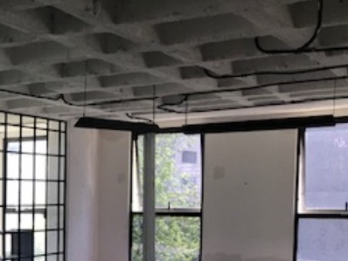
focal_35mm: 72
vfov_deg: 19.8
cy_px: 270
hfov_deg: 24.6
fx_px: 724
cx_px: -64
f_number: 1.8
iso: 25
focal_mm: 3.99
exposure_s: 1/40
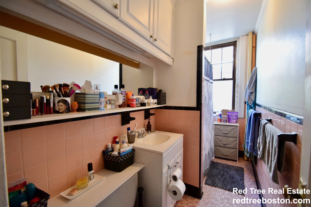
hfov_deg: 100.4
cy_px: 104
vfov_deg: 77.3
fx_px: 130
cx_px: 156
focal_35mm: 15
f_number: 3.5
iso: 900
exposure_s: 1/60
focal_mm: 10
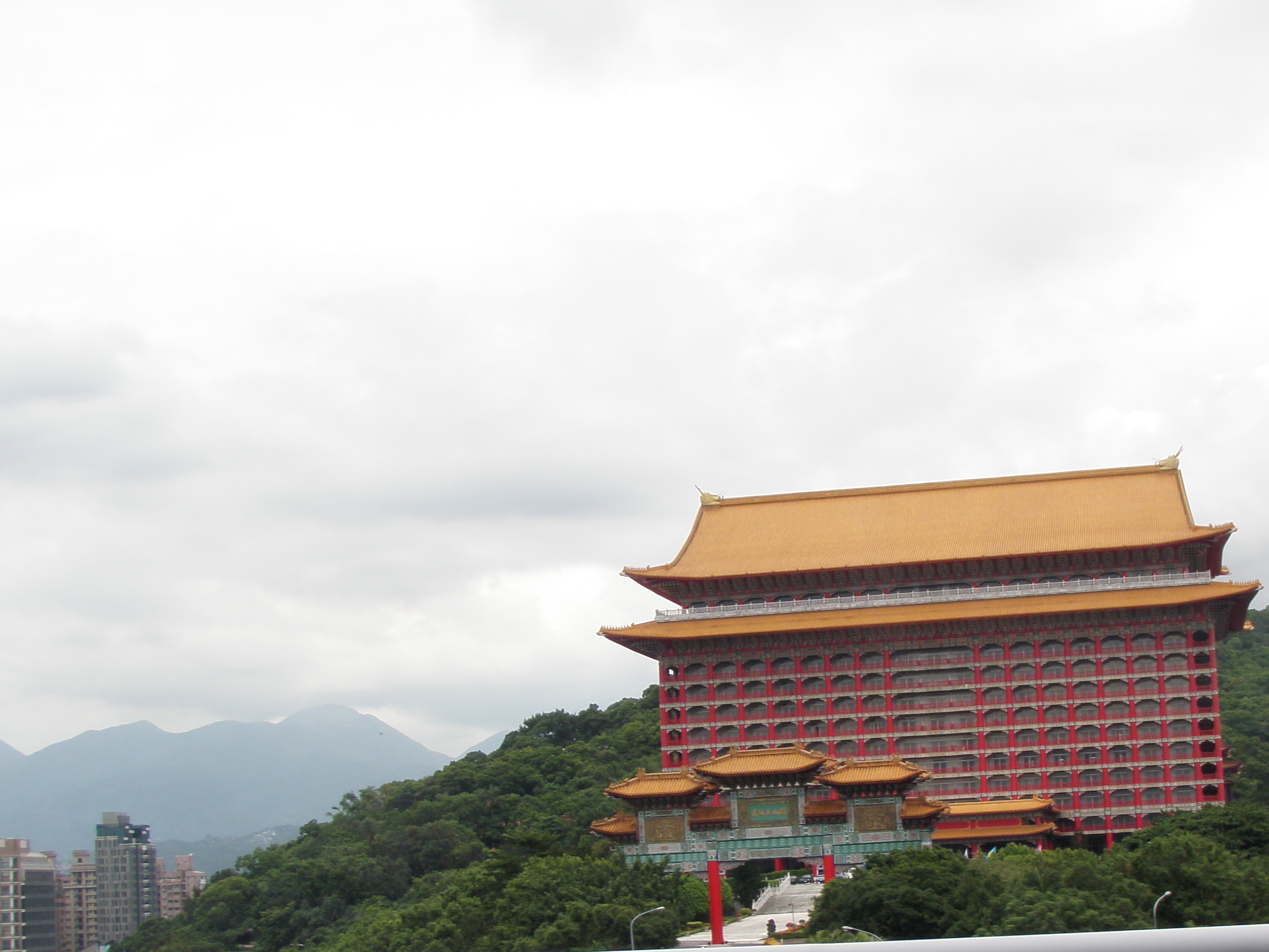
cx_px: 862
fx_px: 2053
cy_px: 683
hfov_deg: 34.0
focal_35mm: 56
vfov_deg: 25.9
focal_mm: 6.7
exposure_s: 1/400
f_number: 4
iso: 80
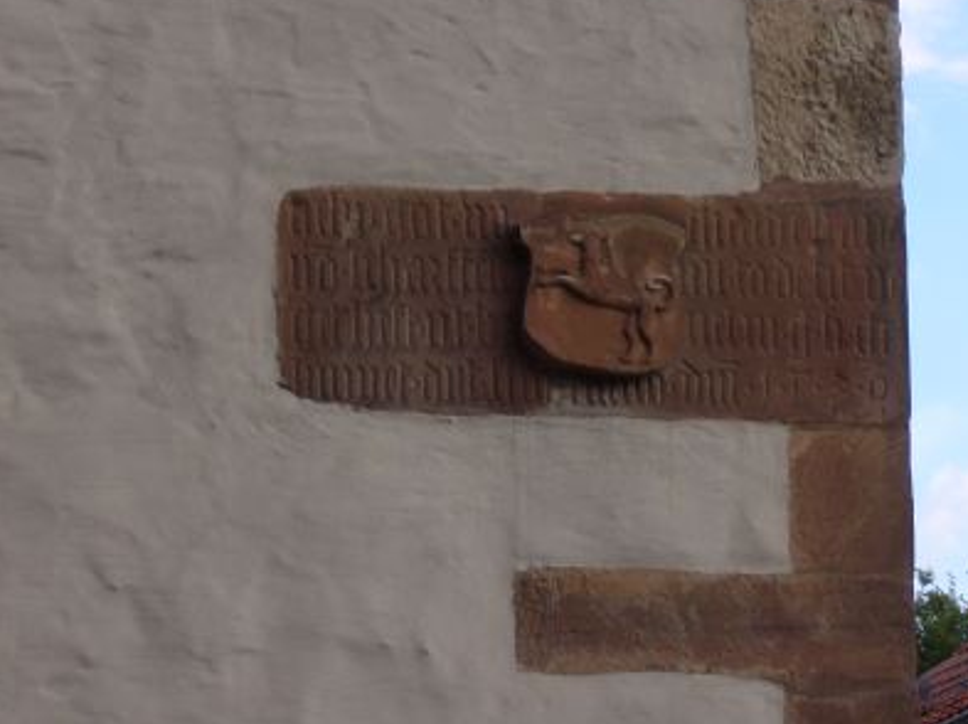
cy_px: 347
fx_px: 5979
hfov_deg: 9.3
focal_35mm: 214
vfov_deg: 6.9
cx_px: 606
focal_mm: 17.4
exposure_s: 1/125
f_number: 4.8
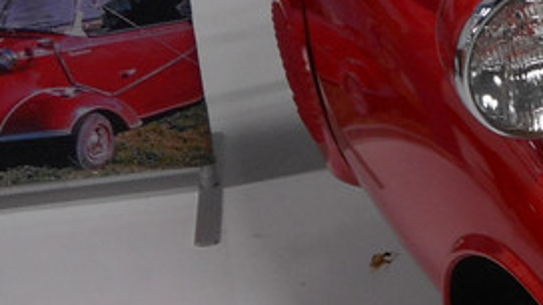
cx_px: 859
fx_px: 1541
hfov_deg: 17.5
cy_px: 54
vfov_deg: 11.3
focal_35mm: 107
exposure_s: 1/30
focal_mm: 4.5
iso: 80
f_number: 3.7
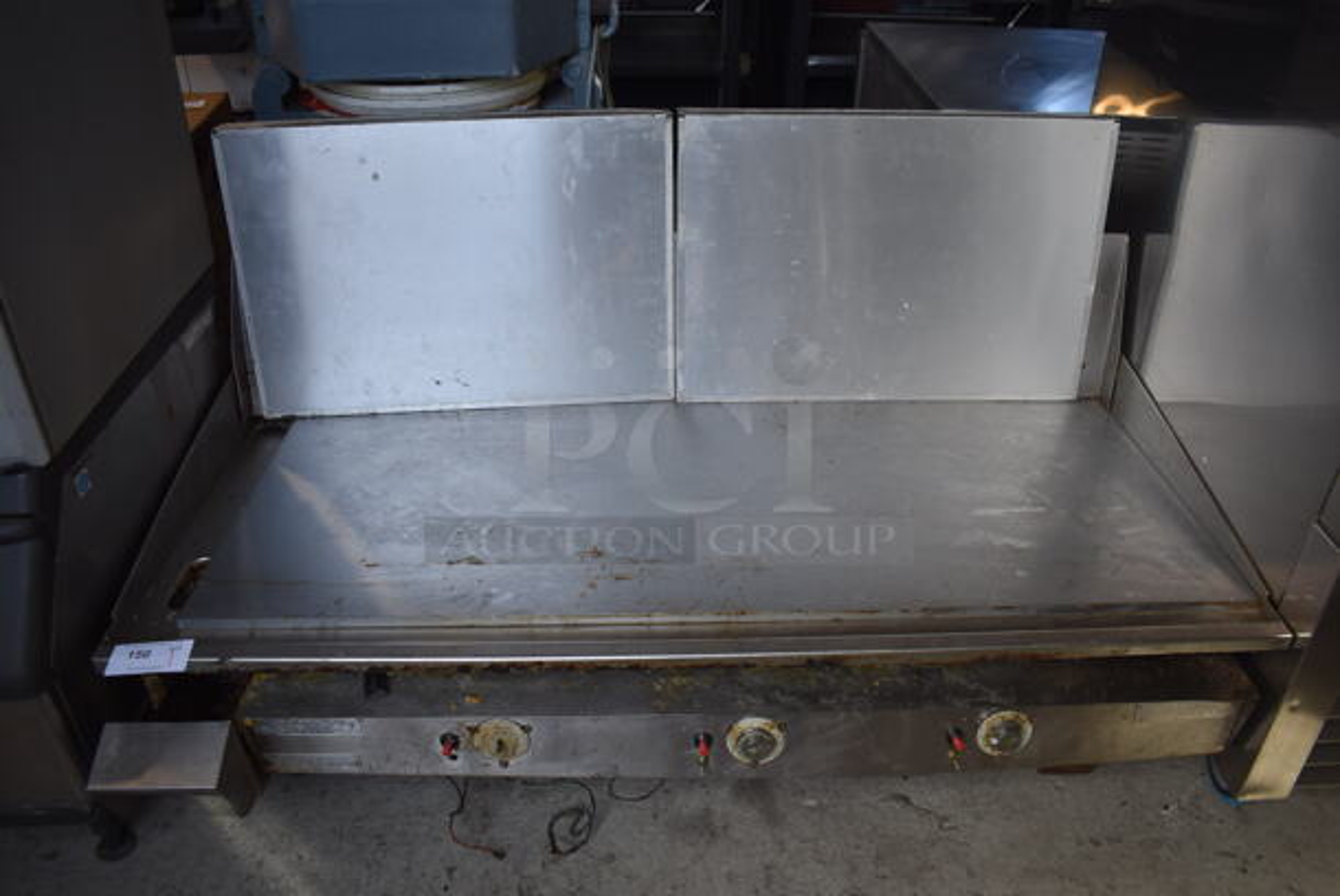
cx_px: 670
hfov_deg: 67.3
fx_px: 1006
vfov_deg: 48.0
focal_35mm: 27
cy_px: 448
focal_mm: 18
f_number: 3.5
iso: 450
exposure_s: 1/250
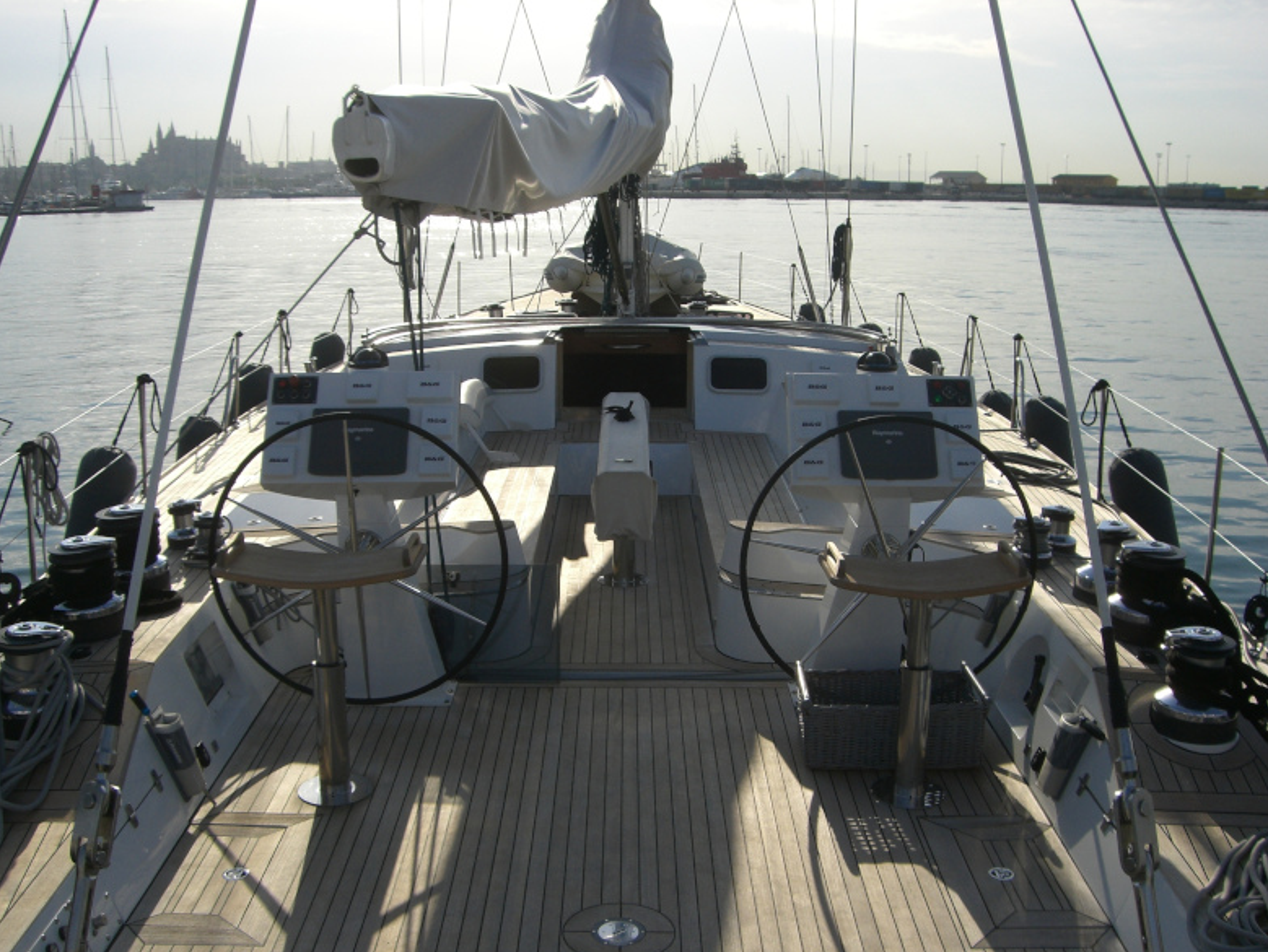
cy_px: 483
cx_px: 636
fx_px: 1429
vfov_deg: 36.8
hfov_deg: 47.8
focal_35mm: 39
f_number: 4.3
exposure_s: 1/1000
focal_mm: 6.2
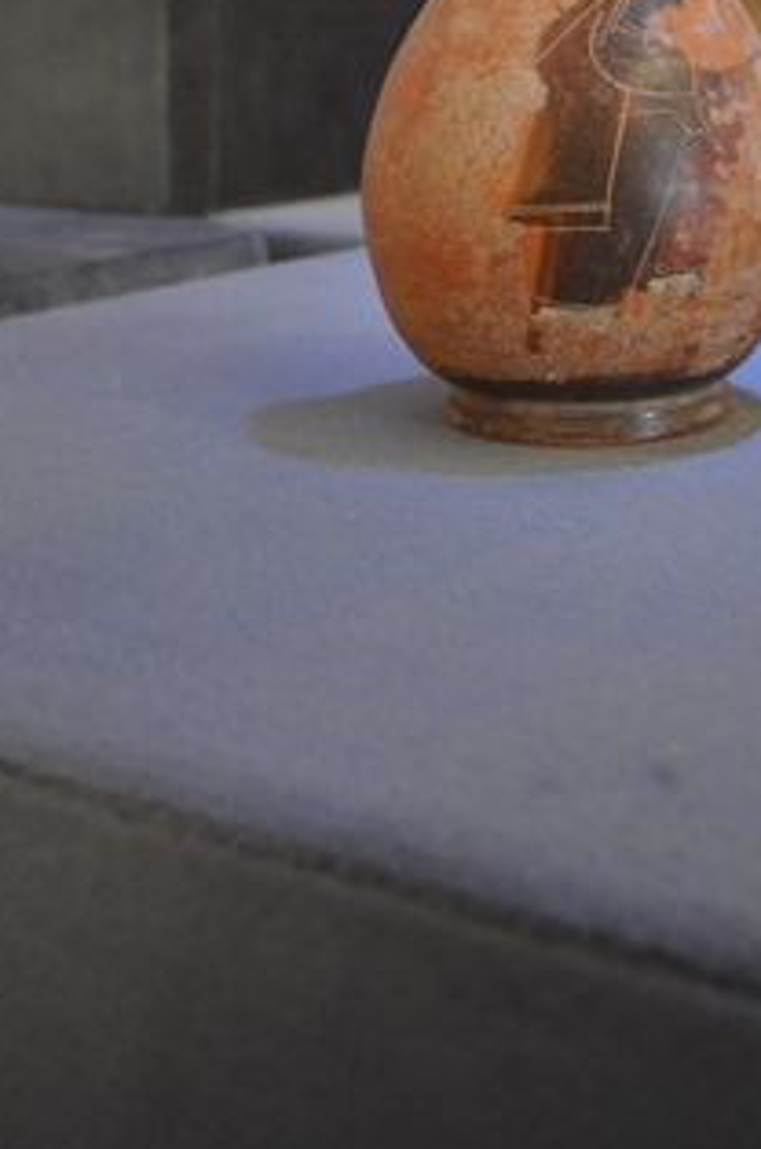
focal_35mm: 57
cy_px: 15
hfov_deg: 23.2
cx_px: 660
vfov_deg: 32.5
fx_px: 1815
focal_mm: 18
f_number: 5.3
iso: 1000
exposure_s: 1/1.6
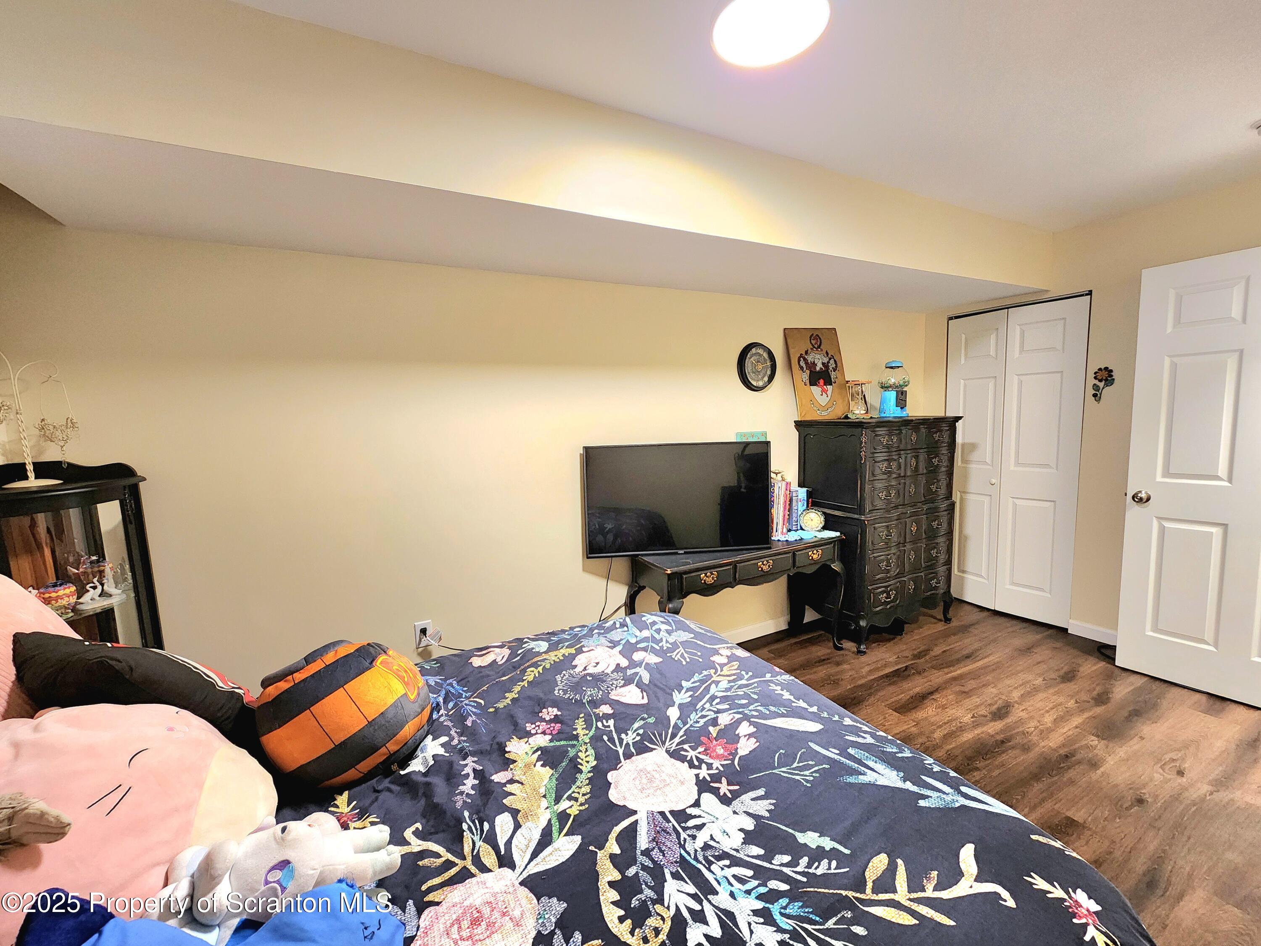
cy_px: 473
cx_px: 630
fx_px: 474
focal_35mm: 13
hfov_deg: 106.2
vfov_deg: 89.9
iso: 320
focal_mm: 2.2
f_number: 2.2
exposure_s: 1/40
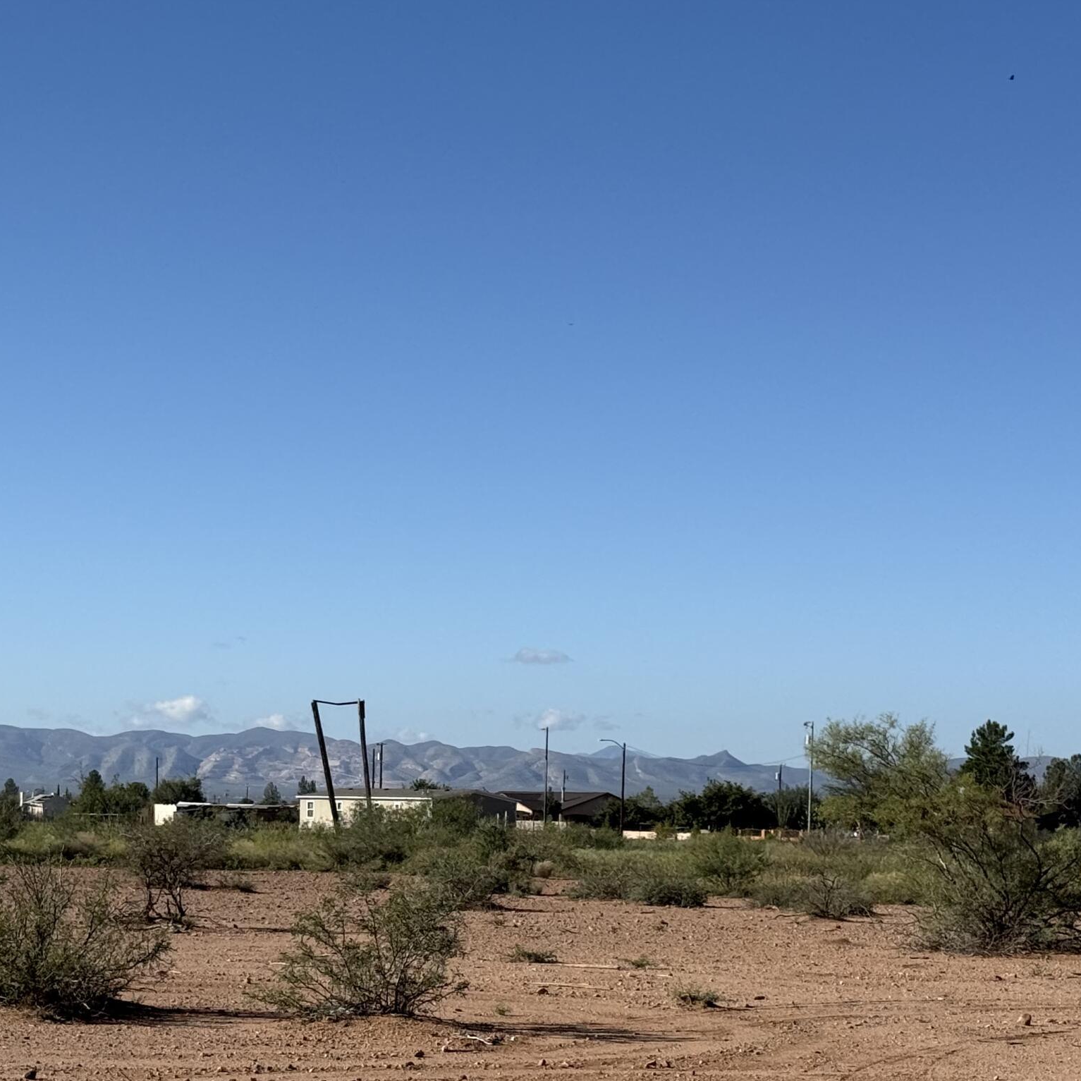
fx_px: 2932
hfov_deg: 20.9
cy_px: 781
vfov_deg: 20.8
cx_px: 422
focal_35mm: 83
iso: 64
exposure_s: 1/6536
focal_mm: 6.76
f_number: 1.78
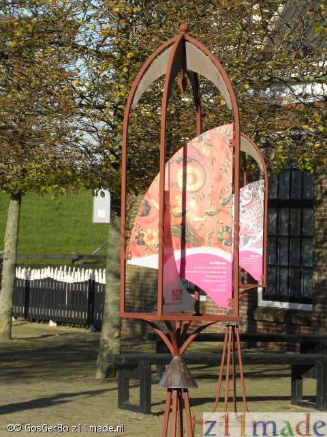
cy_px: 218
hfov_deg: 8.1
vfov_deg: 10.7
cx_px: 164
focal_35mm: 184
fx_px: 2318
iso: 64
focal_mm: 32.7
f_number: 5.6
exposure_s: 1/272
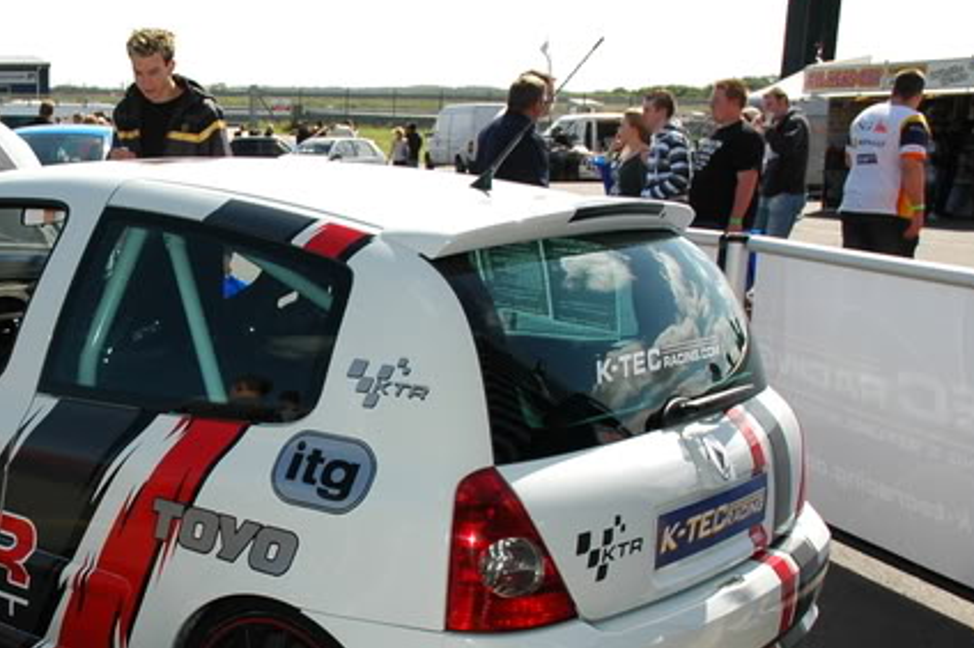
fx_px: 1379
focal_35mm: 51
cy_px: 414
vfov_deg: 26.3
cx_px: 90
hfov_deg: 36.4
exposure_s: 1/500
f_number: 6.3
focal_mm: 18
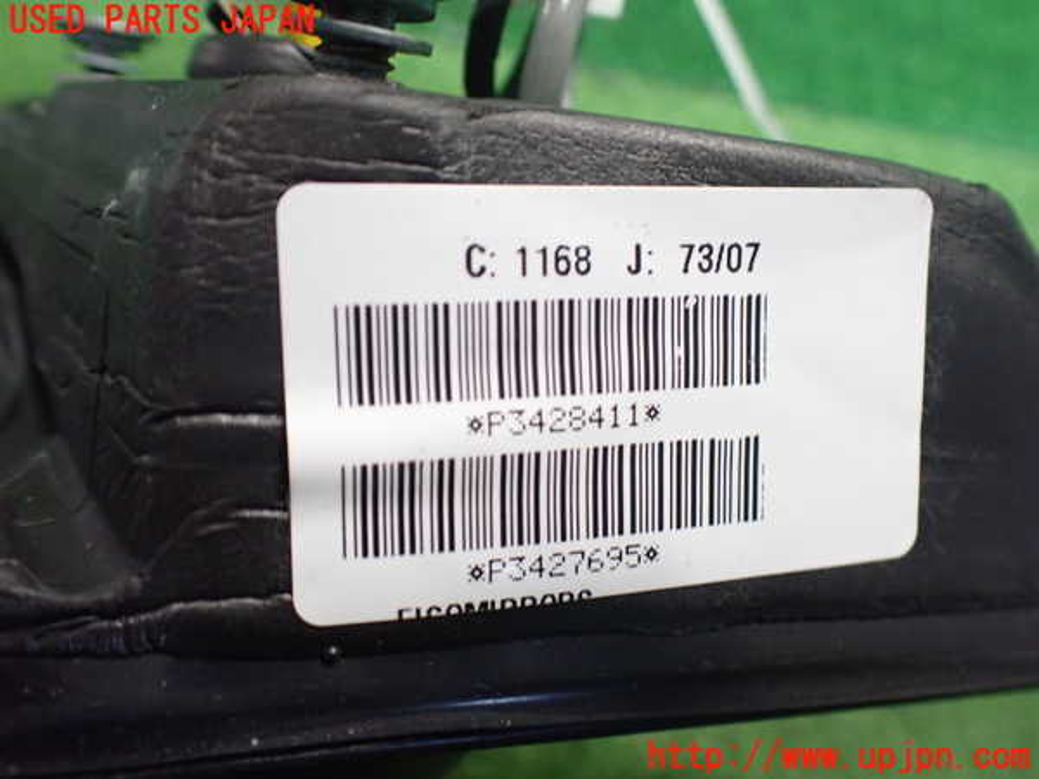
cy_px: 390
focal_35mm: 30
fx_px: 900
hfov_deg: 60.0
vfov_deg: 46.8
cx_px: 520
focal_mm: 5.4
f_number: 2.3
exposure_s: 1/80
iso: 800
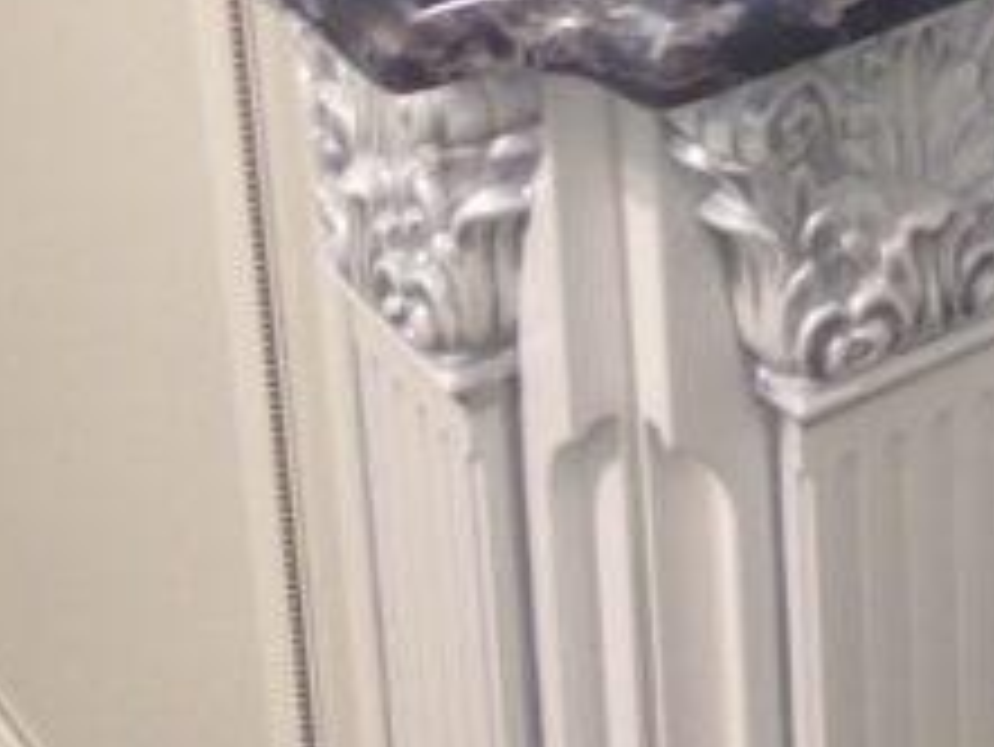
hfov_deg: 12.1
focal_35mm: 153
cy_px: -688
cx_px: 1637
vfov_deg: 9.2
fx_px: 4396
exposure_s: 1/50
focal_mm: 4.12
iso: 64
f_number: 2.4
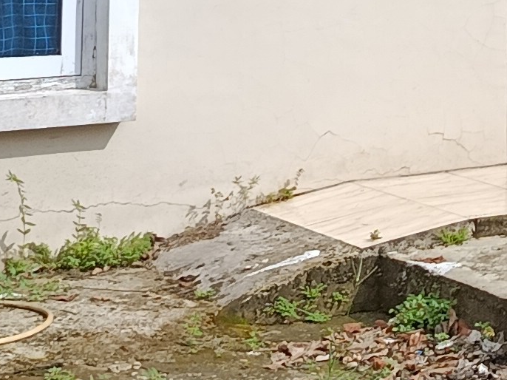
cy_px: -208
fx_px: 2050
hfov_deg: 13.6
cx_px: 640
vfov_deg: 10.2
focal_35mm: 140
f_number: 1.7
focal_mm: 5.24
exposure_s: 1/594
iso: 50
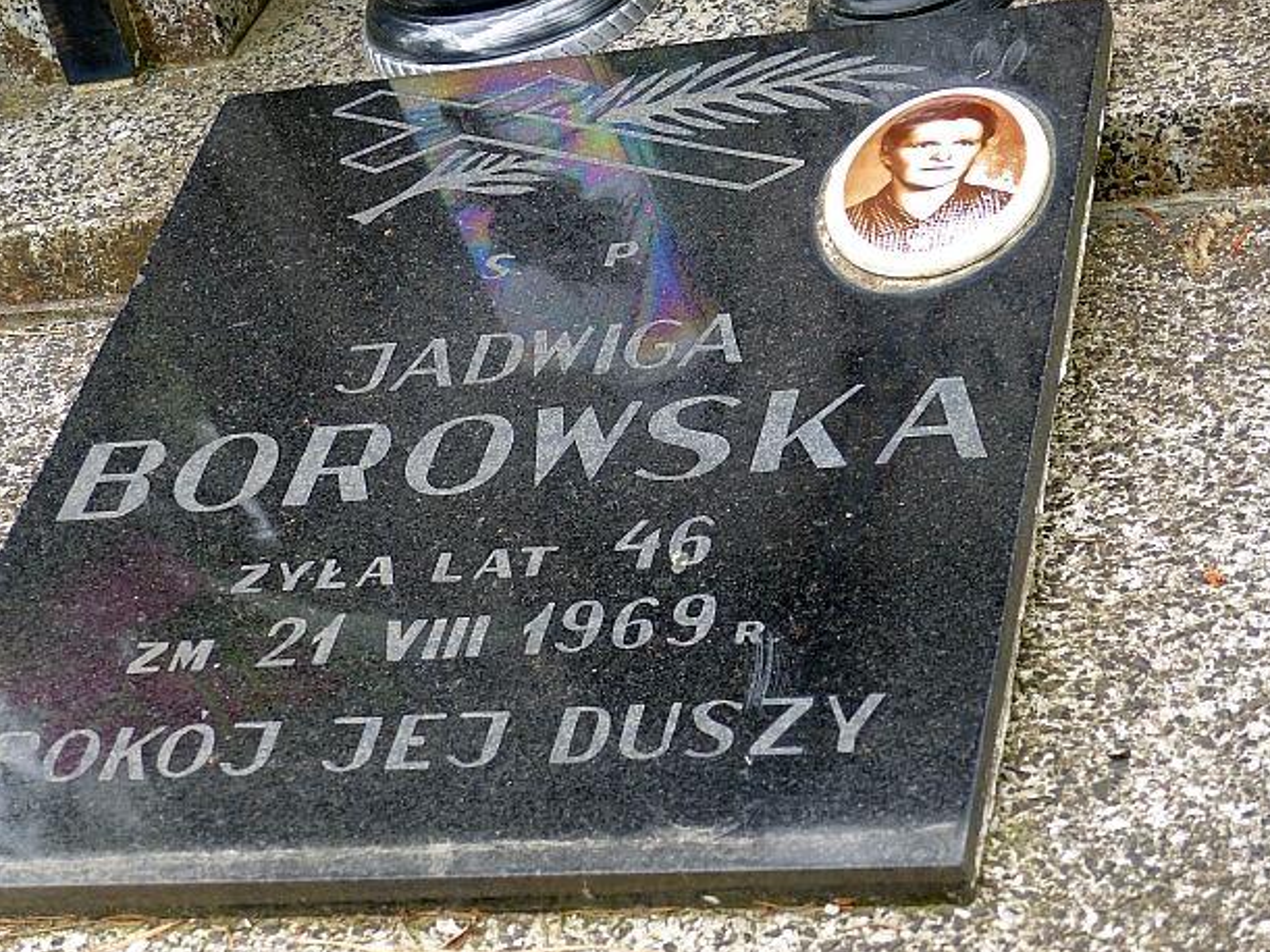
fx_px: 3191
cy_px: 493
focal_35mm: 87
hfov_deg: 22.5
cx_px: 628
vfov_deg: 17.0
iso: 100
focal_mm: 15
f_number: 3.2
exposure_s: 1/125
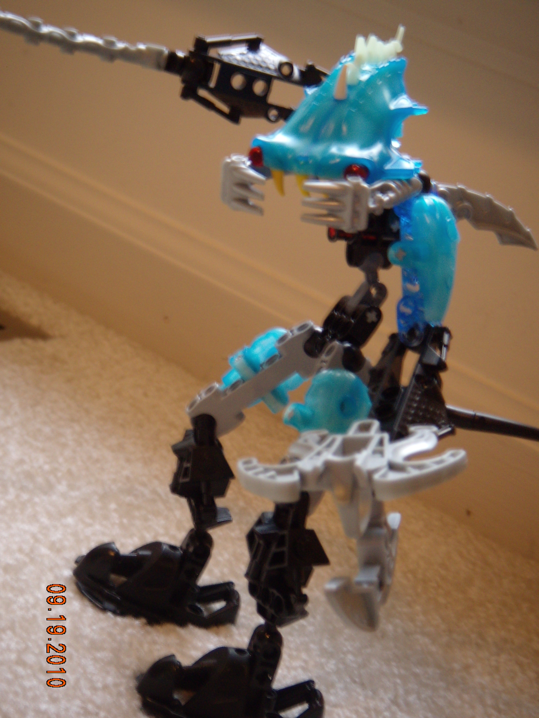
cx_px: 270
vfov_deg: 24.4
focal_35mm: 80
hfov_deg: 18.4
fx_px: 1661
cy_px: 359
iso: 100
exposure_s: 1/6.24
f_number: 4
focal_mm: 13.2
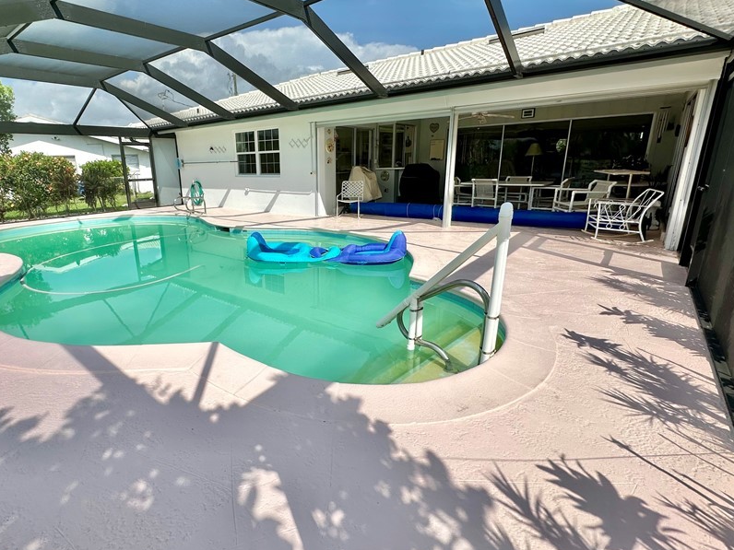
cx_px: 302
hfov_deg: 86.9
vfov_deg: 71.6
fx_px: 382
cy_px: 265
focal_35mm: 18
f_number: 2.2
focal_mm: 2.22
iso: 50
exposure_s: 1/2564
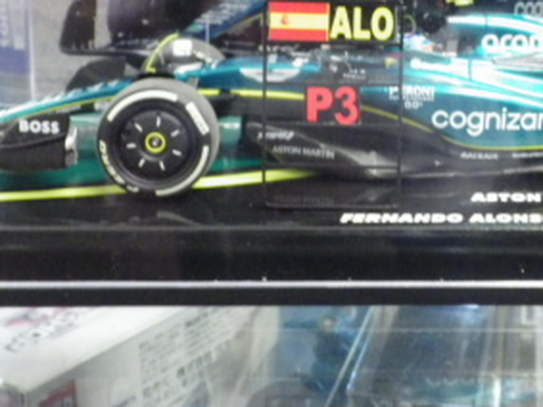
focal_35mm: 61
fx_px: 956
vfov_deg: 23.7
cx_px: 395
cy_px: 88
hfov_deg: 31.2
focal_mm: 4.9
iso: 1000
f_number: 3.2
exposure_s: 1/25
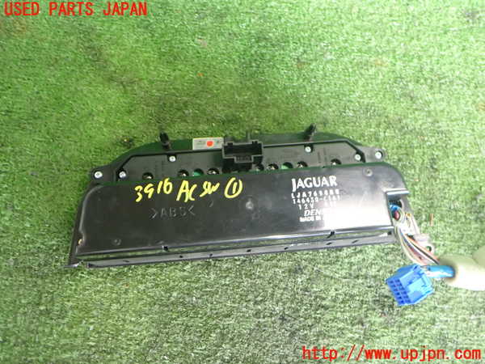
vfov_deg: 46.8
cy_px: 182
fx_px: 420
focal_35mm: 30
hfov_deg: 60.0
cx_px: 242
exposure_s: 1/30
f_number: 2.3
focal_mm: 5.4
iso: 400
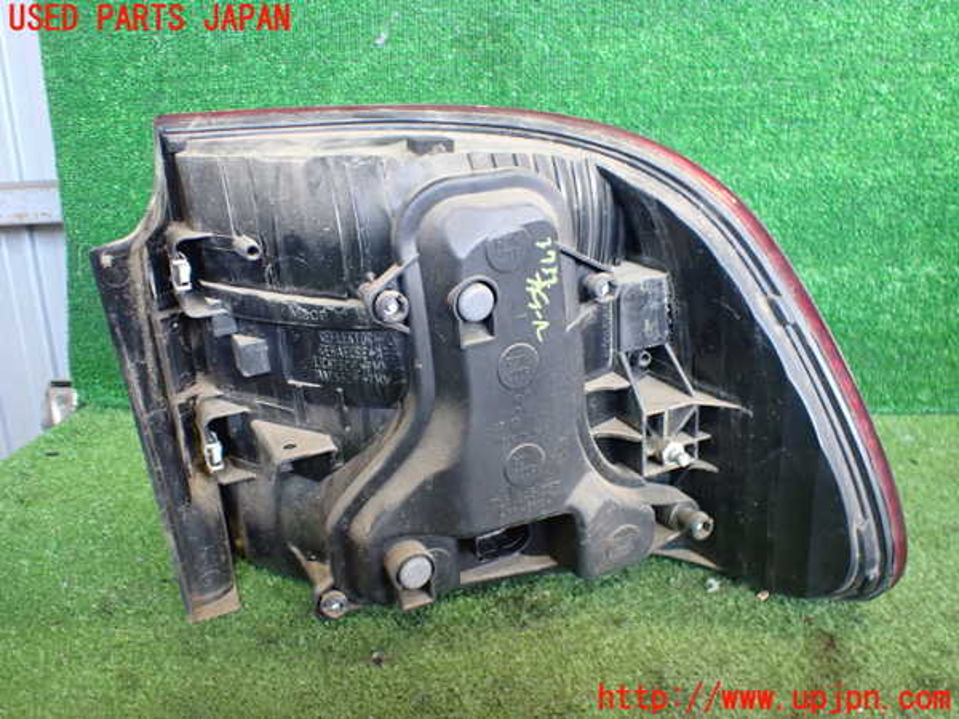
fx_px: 831
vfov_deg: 46.8
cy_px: 360
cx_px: 480
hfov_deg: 60.0
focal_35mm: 30
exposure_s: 1/80
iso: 800
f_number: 2.3
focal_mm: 5.4
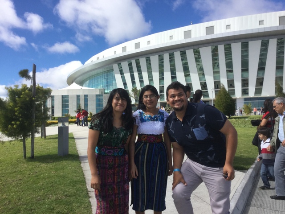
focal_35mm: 31
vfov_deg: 45.4
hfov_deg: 58.4
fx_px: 255
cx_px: 142
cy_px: 107
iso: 25
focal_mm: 3.3
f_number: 2.4
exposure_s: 1/1294
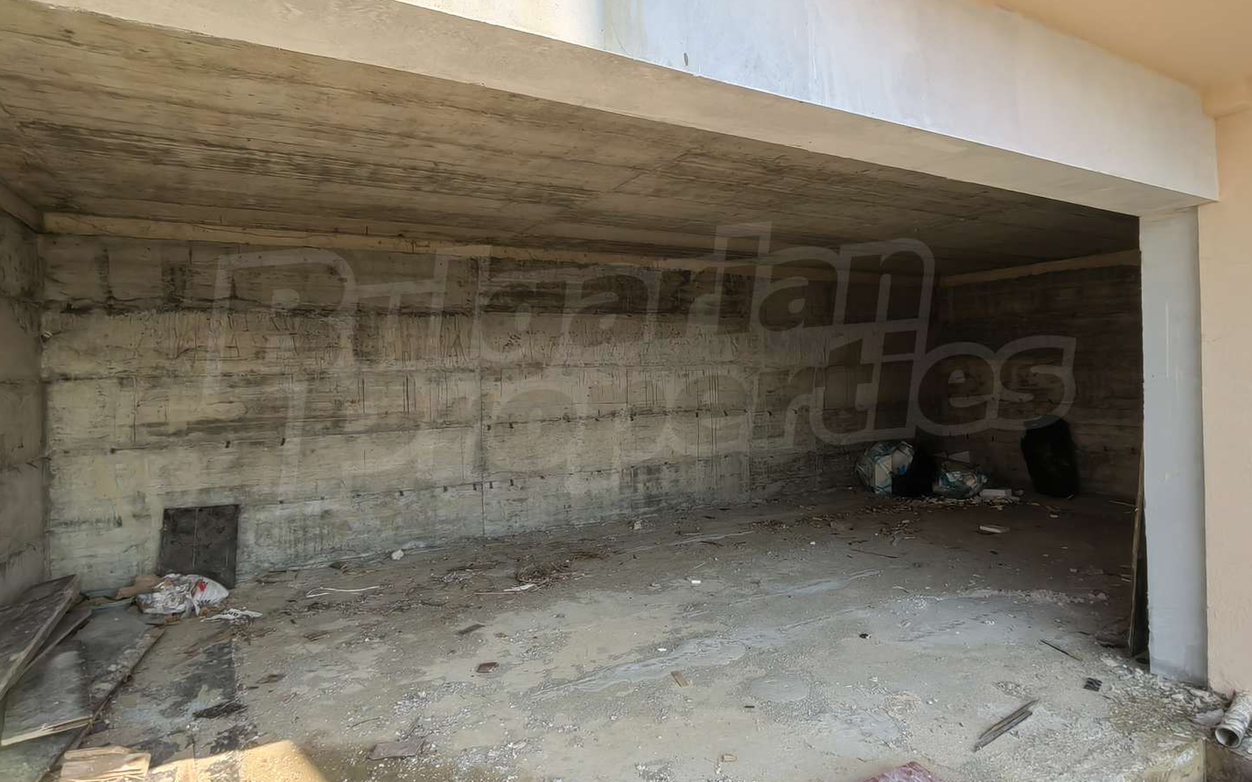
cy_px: 368
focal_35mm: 20
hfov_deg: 85.1
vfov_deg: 59.6
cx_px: 639
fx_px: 682
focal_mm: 1.68
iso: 50
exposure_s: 1/1190
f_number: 2.2
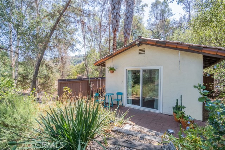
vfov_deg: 77.4
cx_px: 112
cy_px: 75
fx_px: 94
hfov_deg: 100.4
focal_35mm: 15
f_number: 10
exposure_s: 1/160
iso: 400
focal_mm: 10
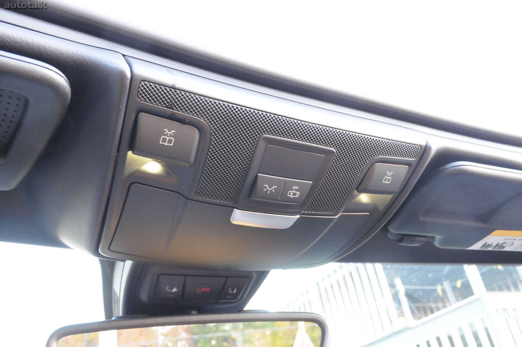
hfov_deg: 57.3
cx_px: 261
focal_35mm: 33
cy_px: 174
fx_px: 478
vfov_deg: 39.9
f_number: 10
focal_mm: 22
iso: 3200
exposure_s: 1/8
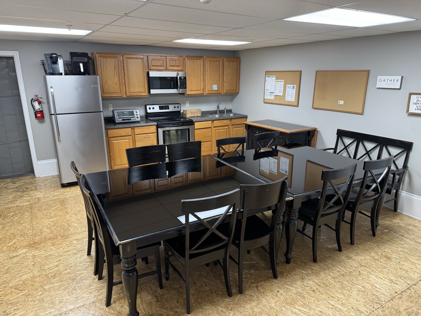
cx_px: 210
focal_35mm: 24
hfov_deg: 71.6
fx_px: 292
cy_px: 158
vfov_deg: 56.8
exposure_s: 1/60
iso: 160
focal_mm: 6.76
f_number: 1.78
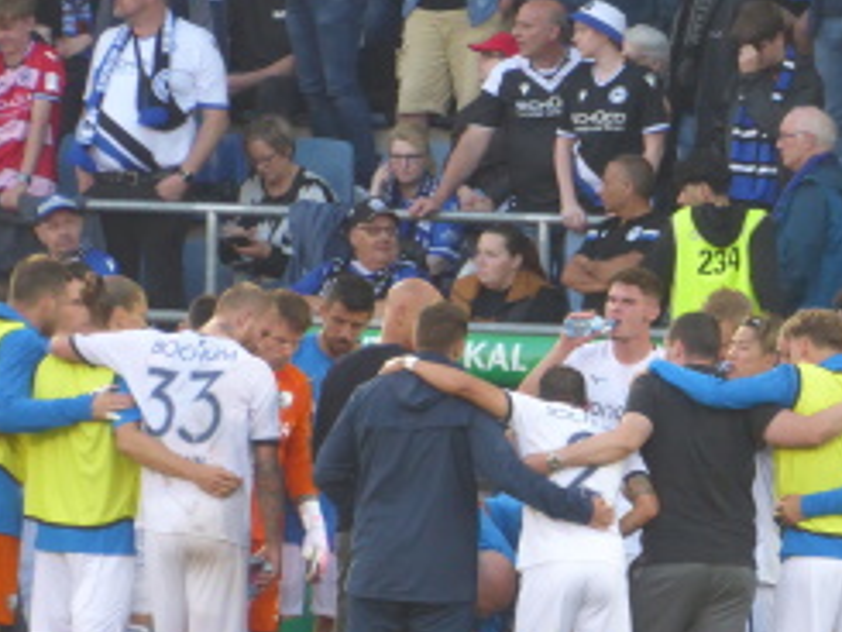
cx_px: 440
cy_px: 412
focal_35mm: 1045
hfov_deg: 1.9
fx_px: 25431
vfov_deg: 1.4
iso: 400
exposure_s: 1/100
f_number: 6.1
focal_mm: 101.7
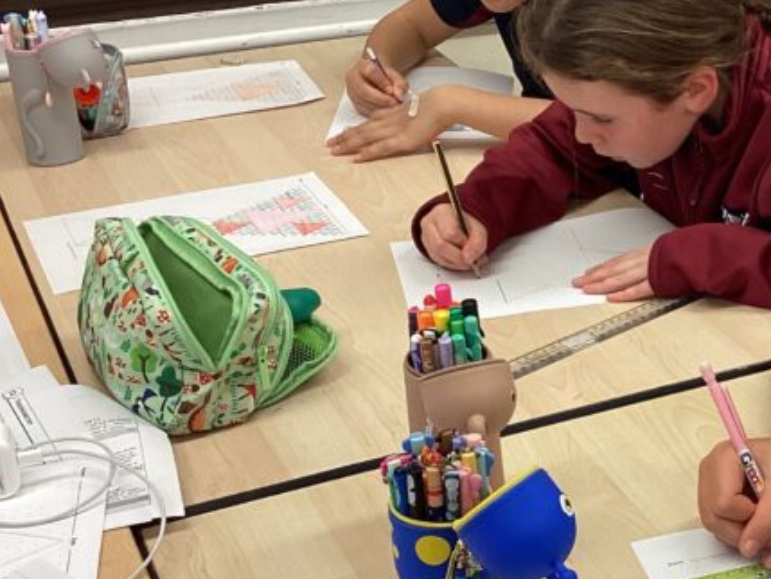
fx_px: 1649
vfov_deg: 19.9
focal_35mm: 74
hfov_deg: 24.9
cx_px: 791
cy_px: 342
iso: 80
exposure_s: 1/50
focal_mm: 3.3
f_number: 2.4
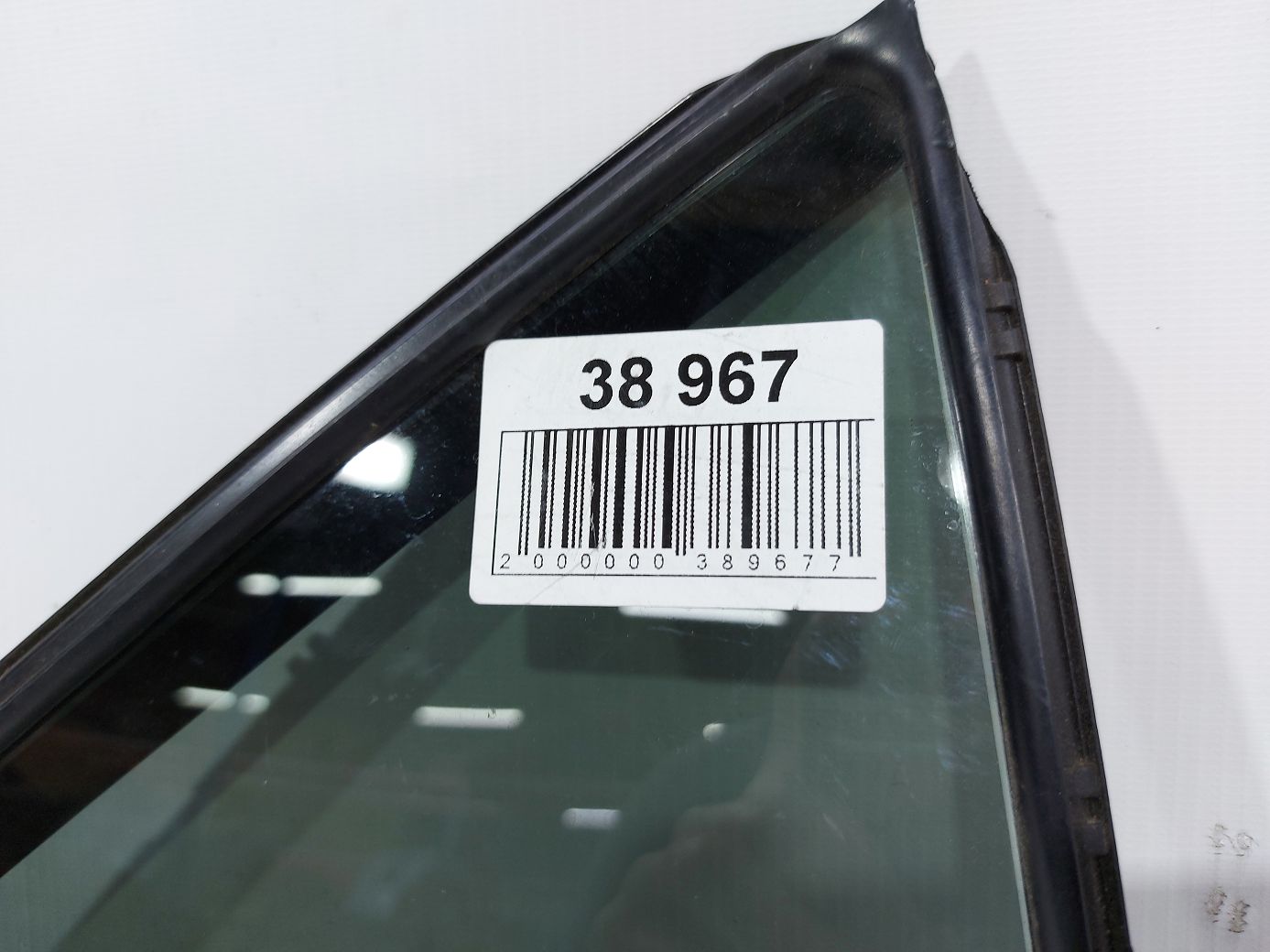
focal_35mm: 24
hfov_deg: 71.6
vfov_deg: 56.8
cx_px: 635
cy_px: 476
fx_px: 880
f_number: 1.8
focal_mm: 5.23
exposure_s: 1/50
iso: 64
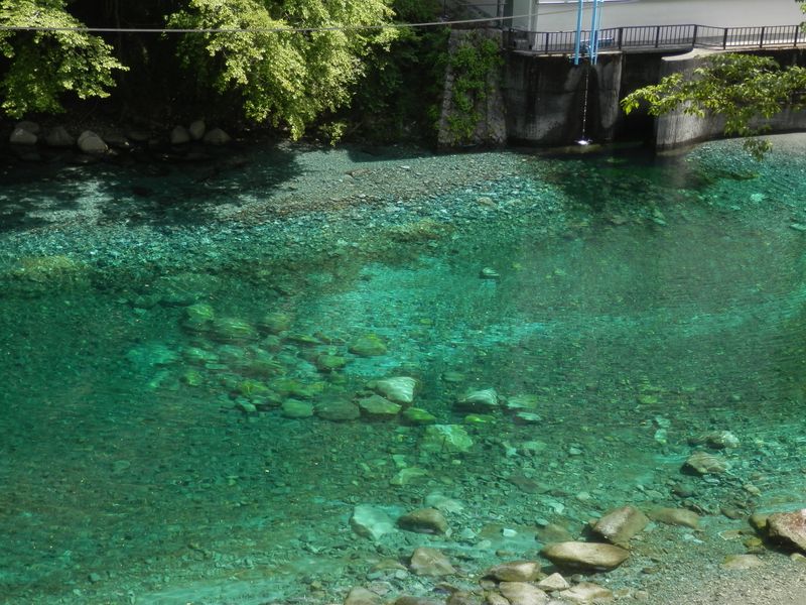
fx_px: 1397
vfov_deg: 24.4
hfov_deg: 32.2
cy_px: 302
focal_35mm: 60
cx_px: 403
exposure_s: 1/200
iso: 80
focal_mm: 10.8
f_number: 4.2
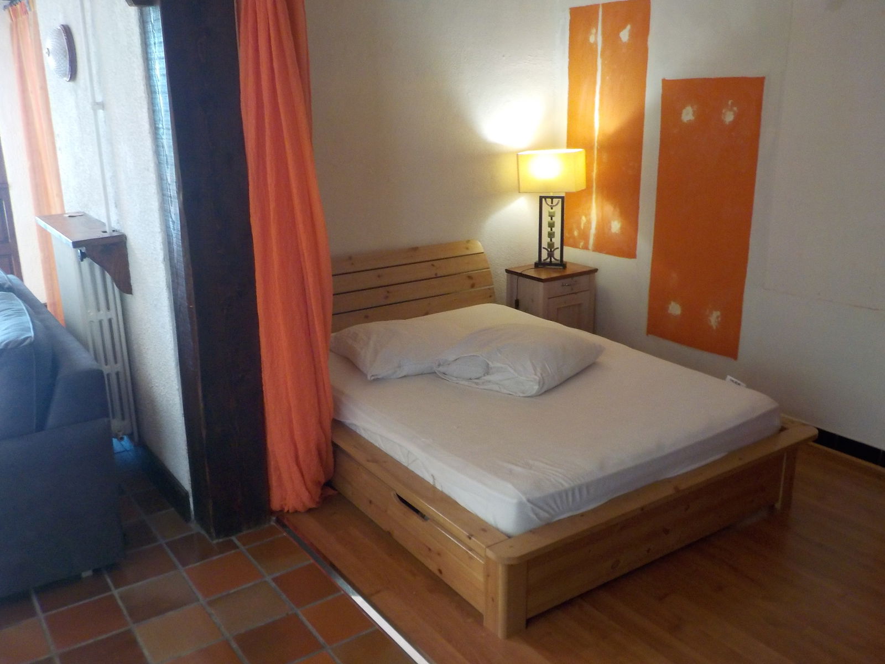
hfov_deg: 60.0
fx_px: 767
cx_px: 442
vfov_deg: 46.8
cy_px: 332
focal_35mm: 30
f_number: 3.3
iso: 280
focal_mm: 4.1
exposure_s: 1/30
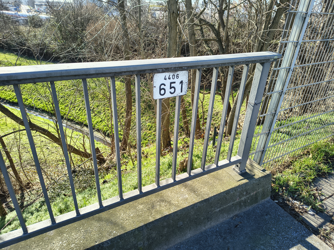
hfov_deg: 71.6
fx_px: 232
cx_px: 167
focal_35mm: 24
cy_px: 125
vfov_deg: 56.8
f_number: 1.8
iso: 100
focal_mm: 5.56
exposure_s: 1/566
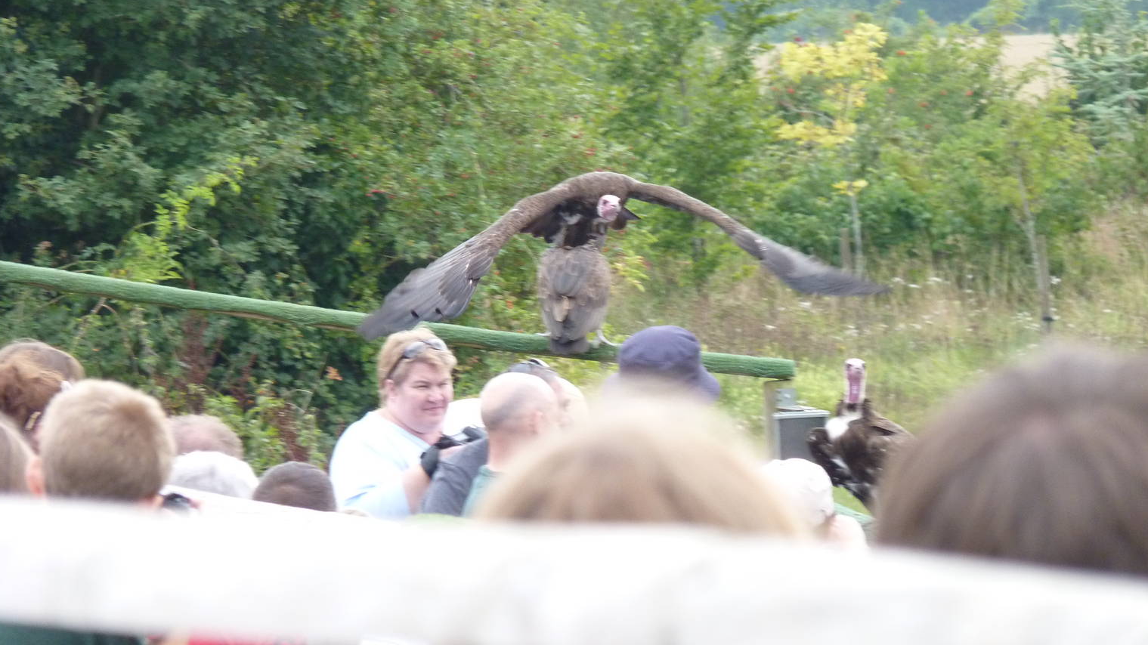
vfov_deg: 3.8
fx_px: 9709
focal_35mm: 319
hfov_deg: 6.8
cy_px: 240
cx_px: 599
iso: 320
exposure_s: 1/500
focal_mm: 49.3
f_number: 3.7
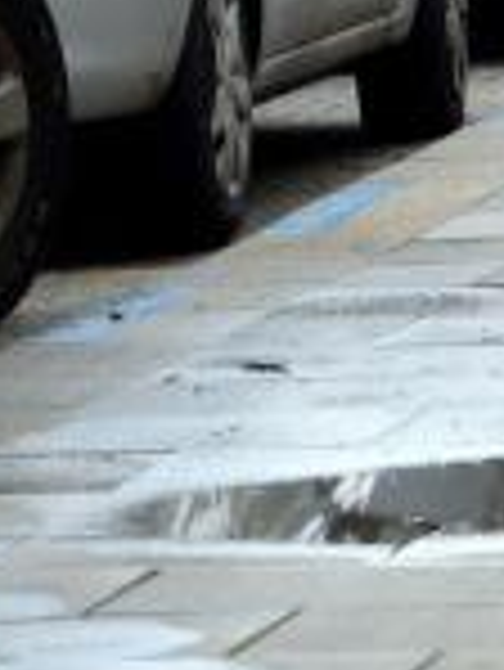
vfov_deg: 3.2
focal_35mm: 614
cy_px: -591
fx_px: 11903
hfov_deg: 2.4
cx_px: 2174
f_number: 5.3
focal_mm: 62
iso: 400
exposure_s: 1/500
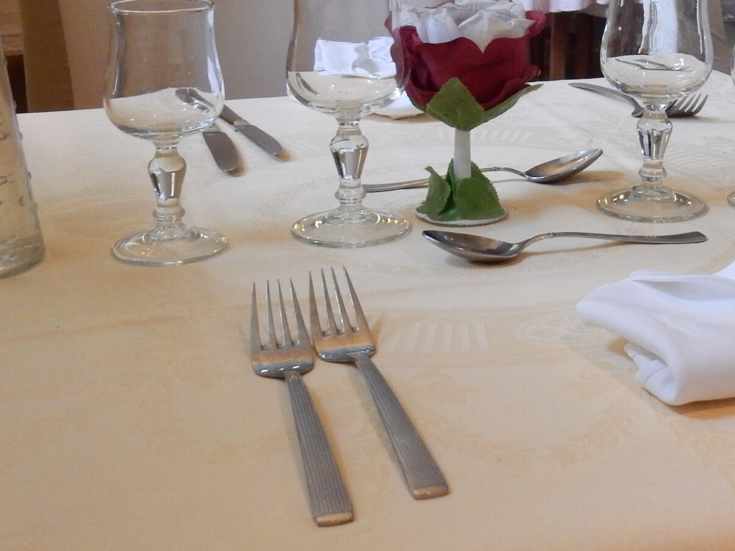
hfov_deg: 29.4
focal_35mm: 64
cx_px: 611
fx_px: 1359
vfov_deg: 22.3
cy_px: 41
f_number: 4
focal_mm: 5.4
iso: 360
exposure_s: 1/30
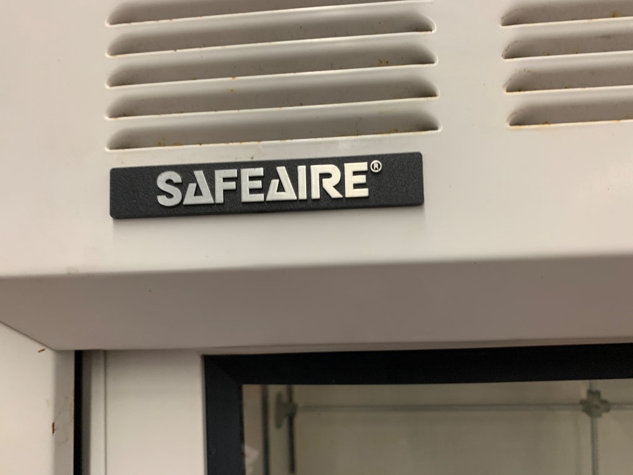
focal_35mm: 26
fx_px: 476
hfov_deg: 67.3
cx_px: 316
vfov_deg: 53.1
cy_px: 238
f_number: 1.8
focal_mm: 4.25
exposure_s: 1/60
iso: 100
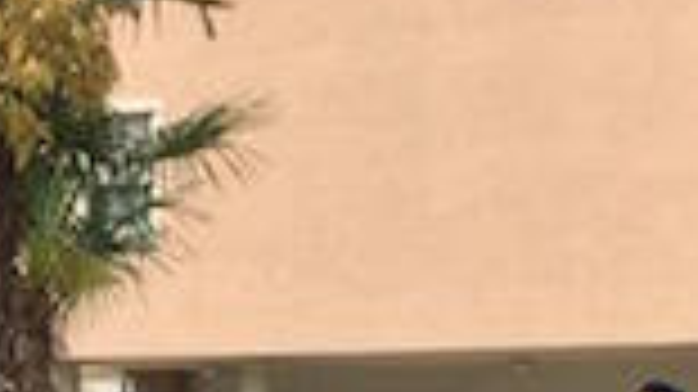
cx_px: 77
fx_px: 3015
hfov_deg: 13.1
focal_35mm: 163
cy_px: 1140
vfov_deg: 6.8
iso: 32
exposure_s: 1/775
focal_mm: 4.15
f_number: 2.2
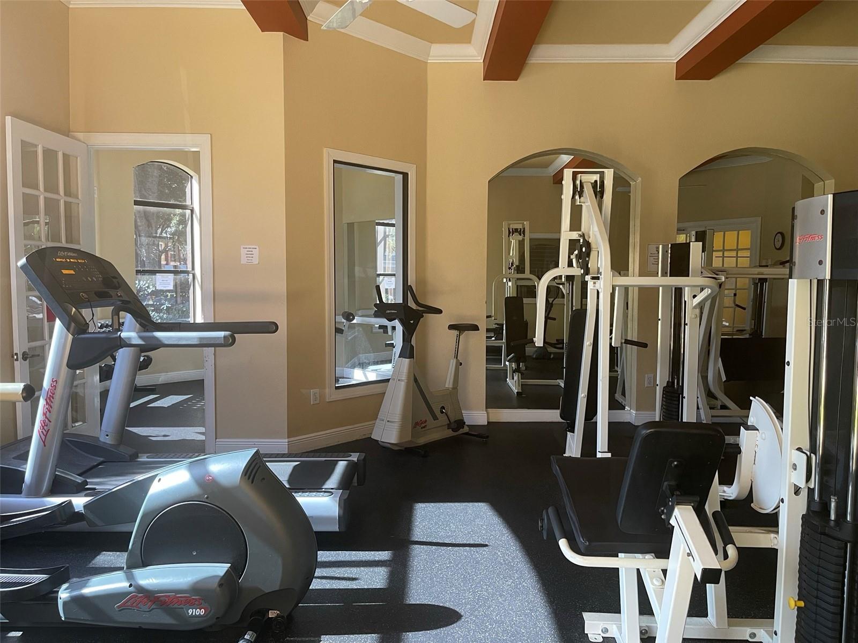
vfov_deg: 53.1
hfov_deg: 67.3
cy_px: 322
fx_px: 644
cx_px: 429
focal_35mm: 26
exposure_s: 1/60
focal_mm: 5.1
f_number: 1.6
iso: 250
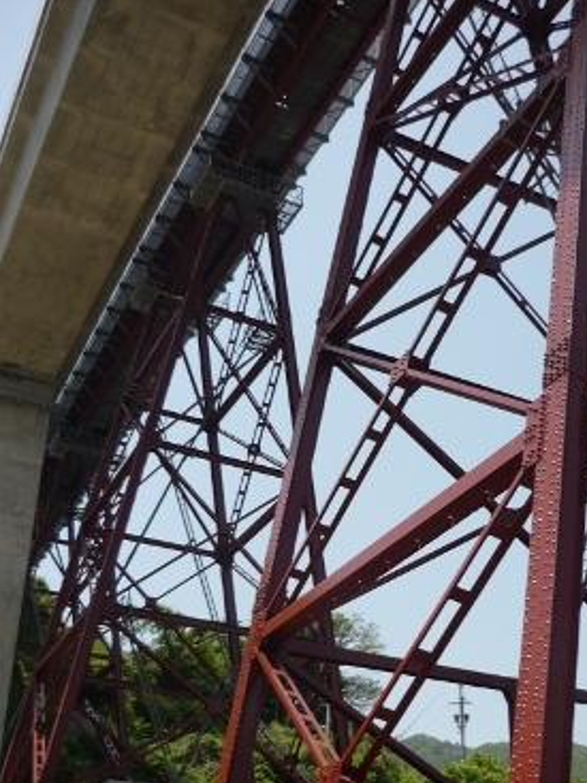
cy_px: 527
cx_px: 366
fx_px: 1018
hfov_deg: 32.0
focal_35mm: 45
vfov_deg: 41.5
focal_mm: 5.5
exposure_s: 1/160
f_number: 8
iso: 100
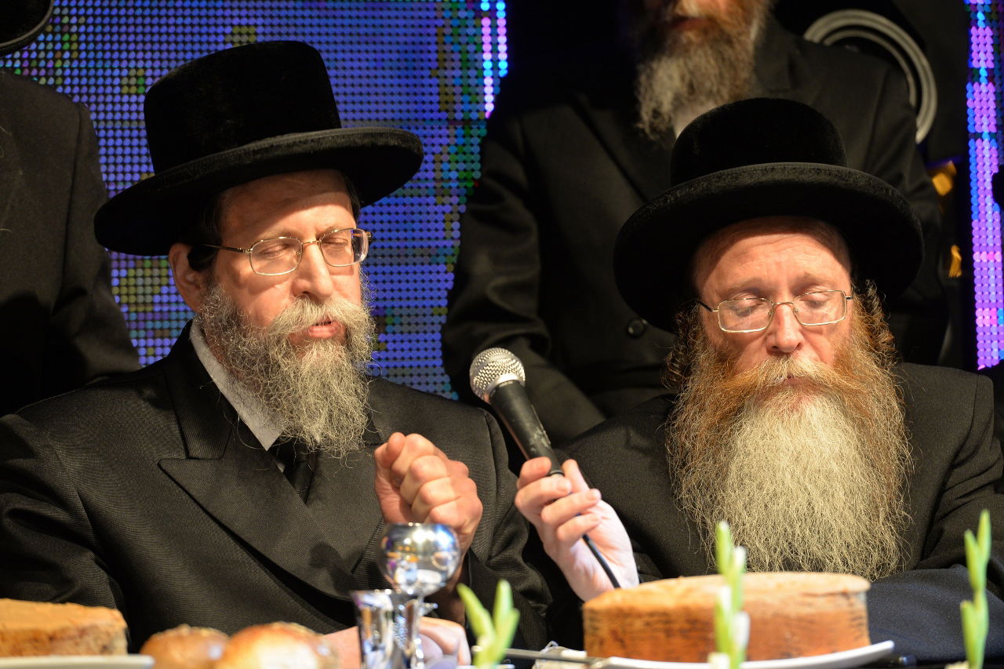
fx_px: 5158
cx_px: 502
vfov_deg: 7.4
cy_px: 334
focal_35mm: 185
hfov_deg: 11.1
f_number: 5
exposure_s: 1/160
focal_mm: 185
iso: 1600
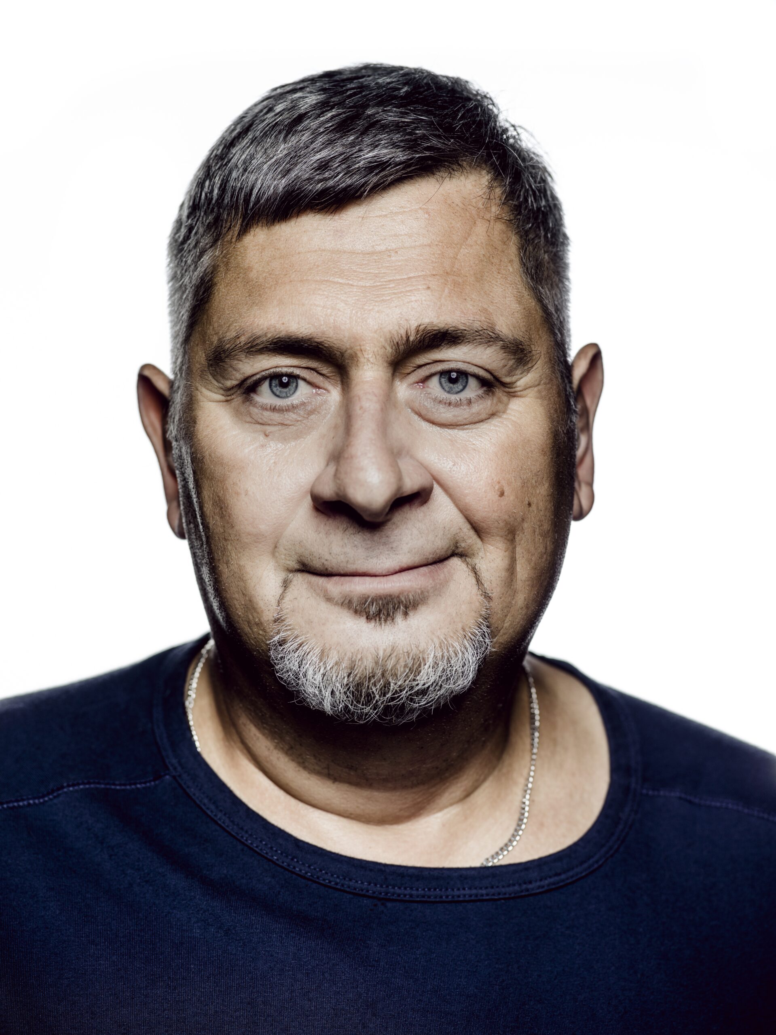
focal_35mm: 71
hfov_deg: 20.7
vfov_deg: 27.4
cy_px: 518
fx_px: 2123
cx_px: 388
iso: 100
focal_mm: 90
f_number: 5.6
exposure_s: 1/400
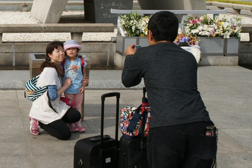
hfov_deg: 24.5
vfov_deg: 17.5
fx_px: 546
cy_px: 67
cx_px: -14
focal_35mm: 78
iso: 400
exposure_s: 1/500
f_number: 11
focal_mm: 30
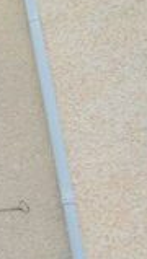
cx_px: -366
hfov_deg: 9.6
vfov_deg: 30.4
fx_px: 476
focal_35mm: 69
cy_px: 160
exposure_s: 1/200
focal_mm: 10
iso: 100
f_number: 4.5
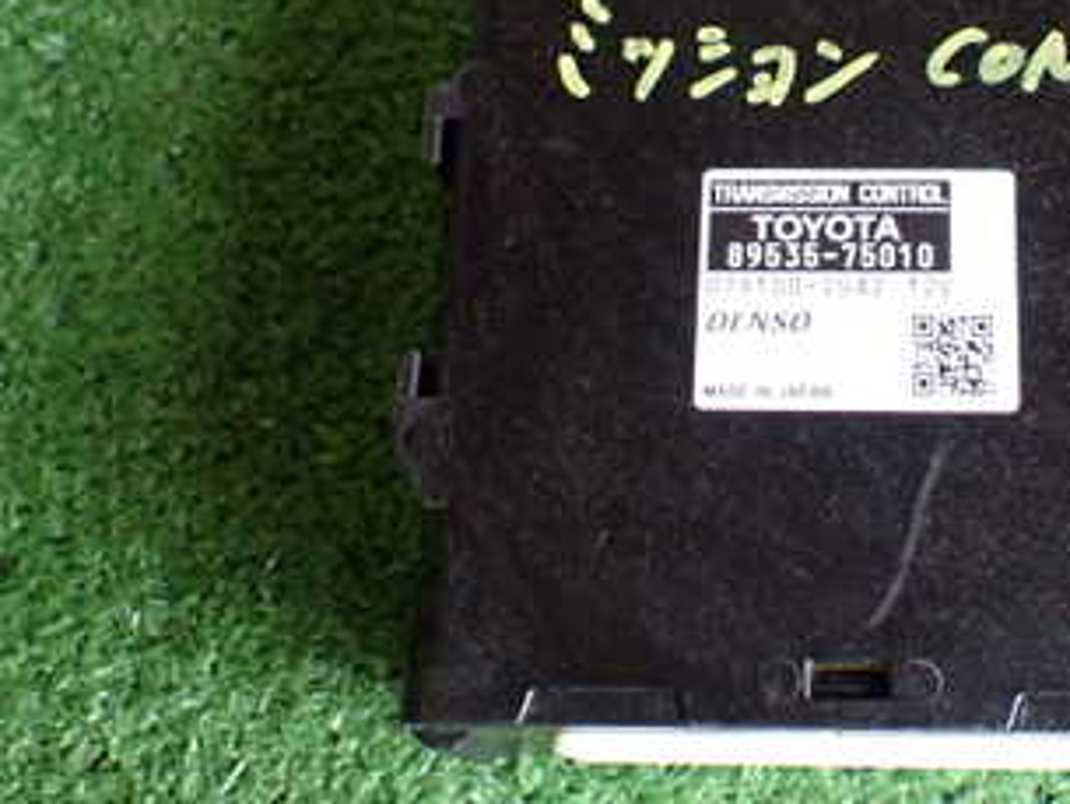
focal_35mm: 59
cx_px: 800
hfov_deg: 32.1
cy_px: 190
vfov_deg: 24.5
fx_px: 1824
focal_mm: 5.4
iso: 800
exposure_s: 1/60
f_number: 2.3
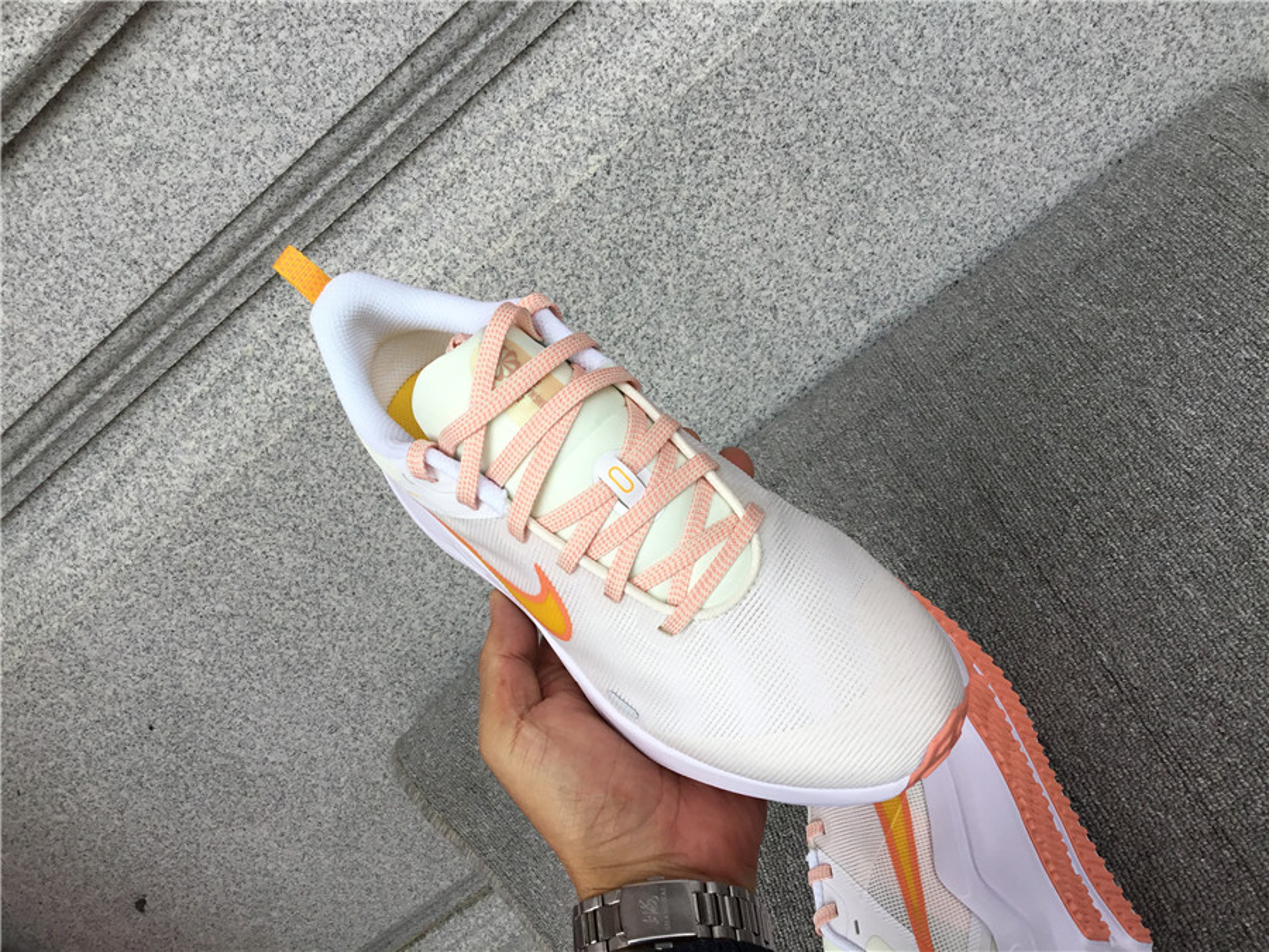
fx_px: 1136
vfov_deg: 45.4
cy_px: 476
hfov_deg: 58.4
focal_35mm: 31
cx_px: 634
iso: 25
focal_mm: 3.3
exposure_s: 1/204
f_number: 2.4
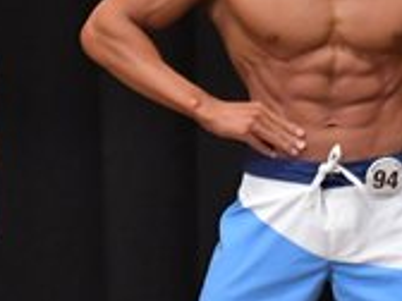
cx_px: -162
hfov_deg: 2.2
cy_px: 289
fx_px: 10371
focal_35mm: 893
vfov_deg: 1.7
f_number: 5.6
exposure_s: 1/400
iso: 6400
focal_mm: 135
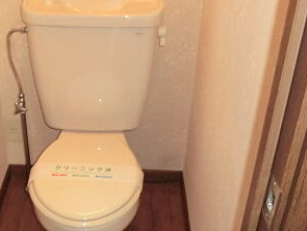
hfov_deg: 36.2
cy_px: 126
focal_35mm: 52
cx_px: 88
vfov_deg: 28.1
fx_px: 462
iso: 400
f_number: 3.2
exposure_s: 1/25
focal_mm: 4.3
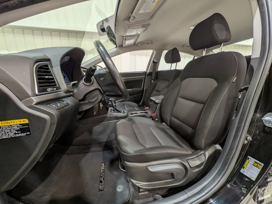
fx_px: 110
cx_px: 136
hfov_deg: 102.1
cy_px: 102
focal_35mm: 14
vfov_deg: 85.7
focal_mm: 1.83
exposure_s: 1/33.3
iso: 82
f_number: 2.2
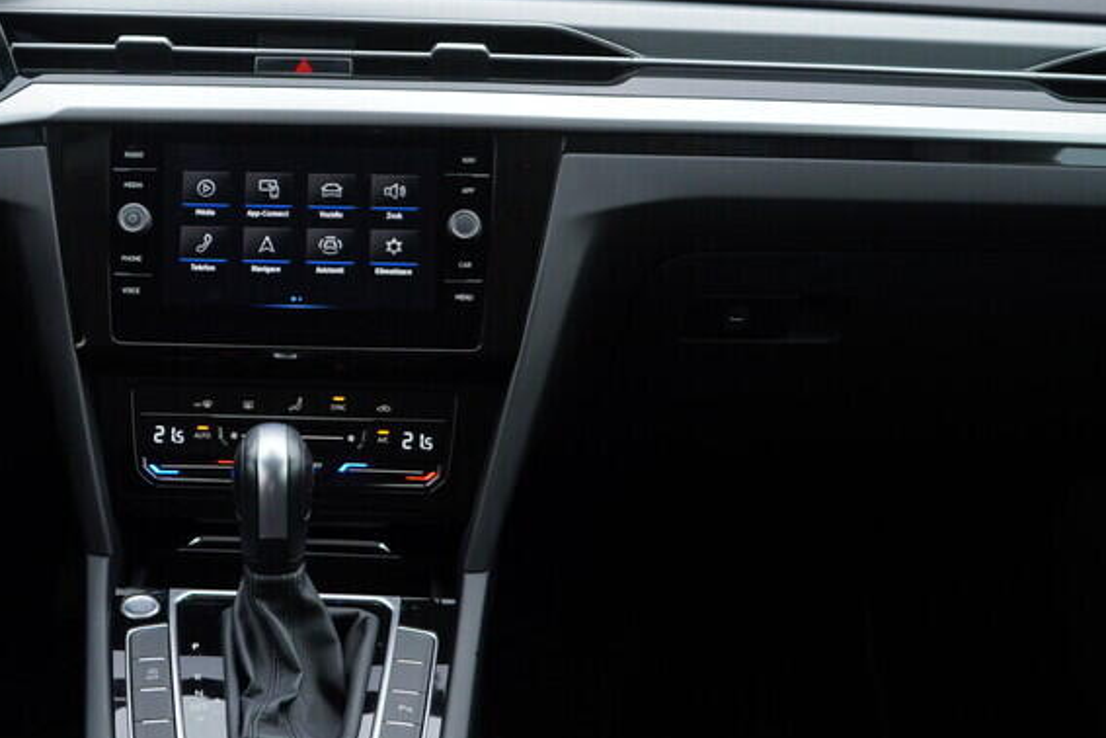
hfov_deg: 30.5
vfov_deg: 20.7
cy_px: 169
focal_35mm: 65
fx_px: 1997
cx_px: 281
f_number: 3.2
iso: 125
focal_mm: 24
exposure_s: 1/50
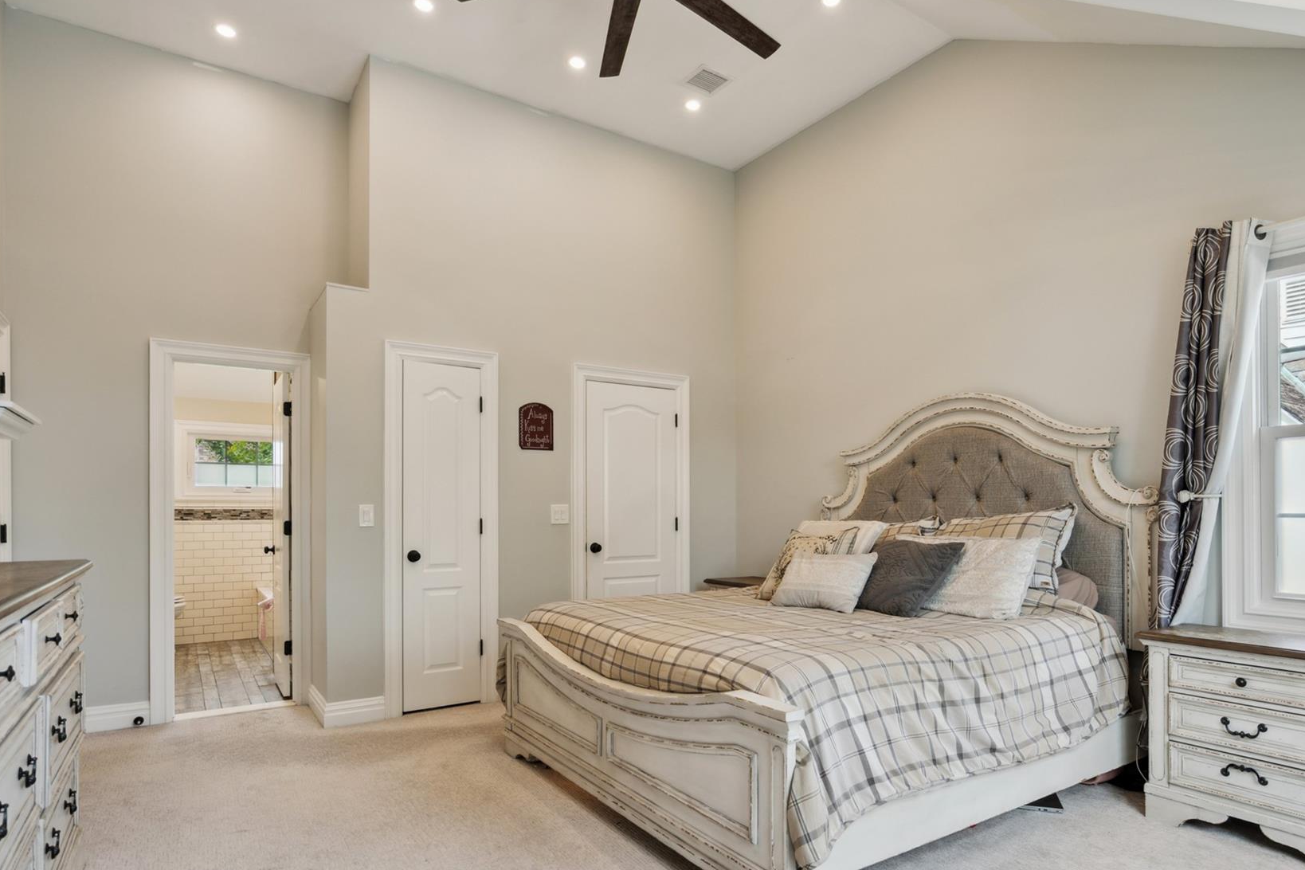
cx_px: 696
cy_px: 521
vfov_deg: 61.4
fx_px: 725
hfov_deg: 83.9
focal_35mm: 20
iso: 200
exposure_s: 1/80
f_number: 5.6
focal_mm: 16
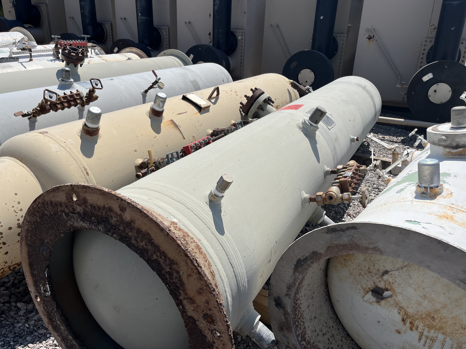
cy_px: 174
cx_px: 234
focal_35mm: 27
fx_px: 363
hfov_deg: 65.3
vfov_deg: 51.4
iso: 50
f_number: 1.6
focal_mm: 5.1
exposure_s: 1/6897
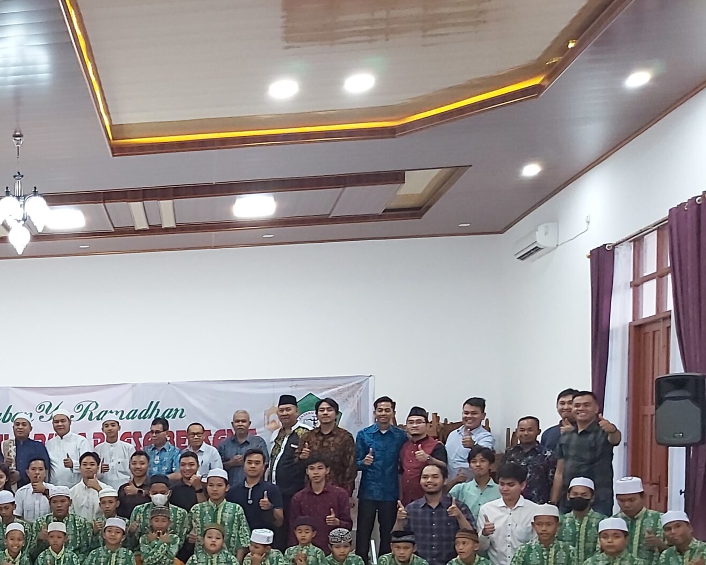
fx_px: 1024
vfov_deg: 29.7
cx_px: 36
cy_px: 495
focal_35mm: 49
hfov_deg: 35.2
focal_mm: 3.92
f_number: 1.7
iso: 250
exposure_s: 1/50
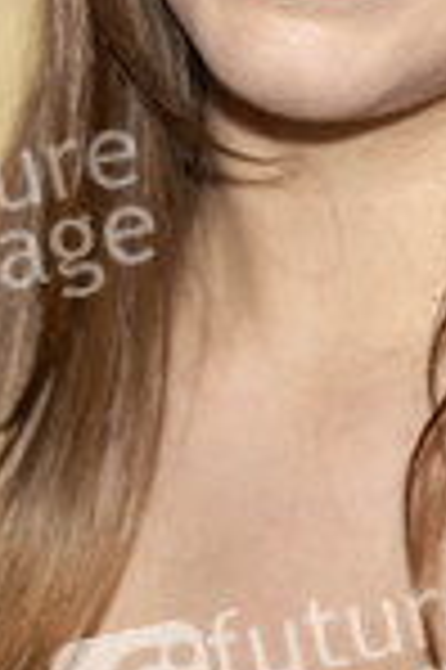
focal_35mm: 404
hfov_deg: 3.4
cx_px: 414
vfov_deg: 5.1
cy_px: 13
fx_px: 7525
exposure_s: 1/200
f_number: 4.5
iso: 800
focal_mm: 150
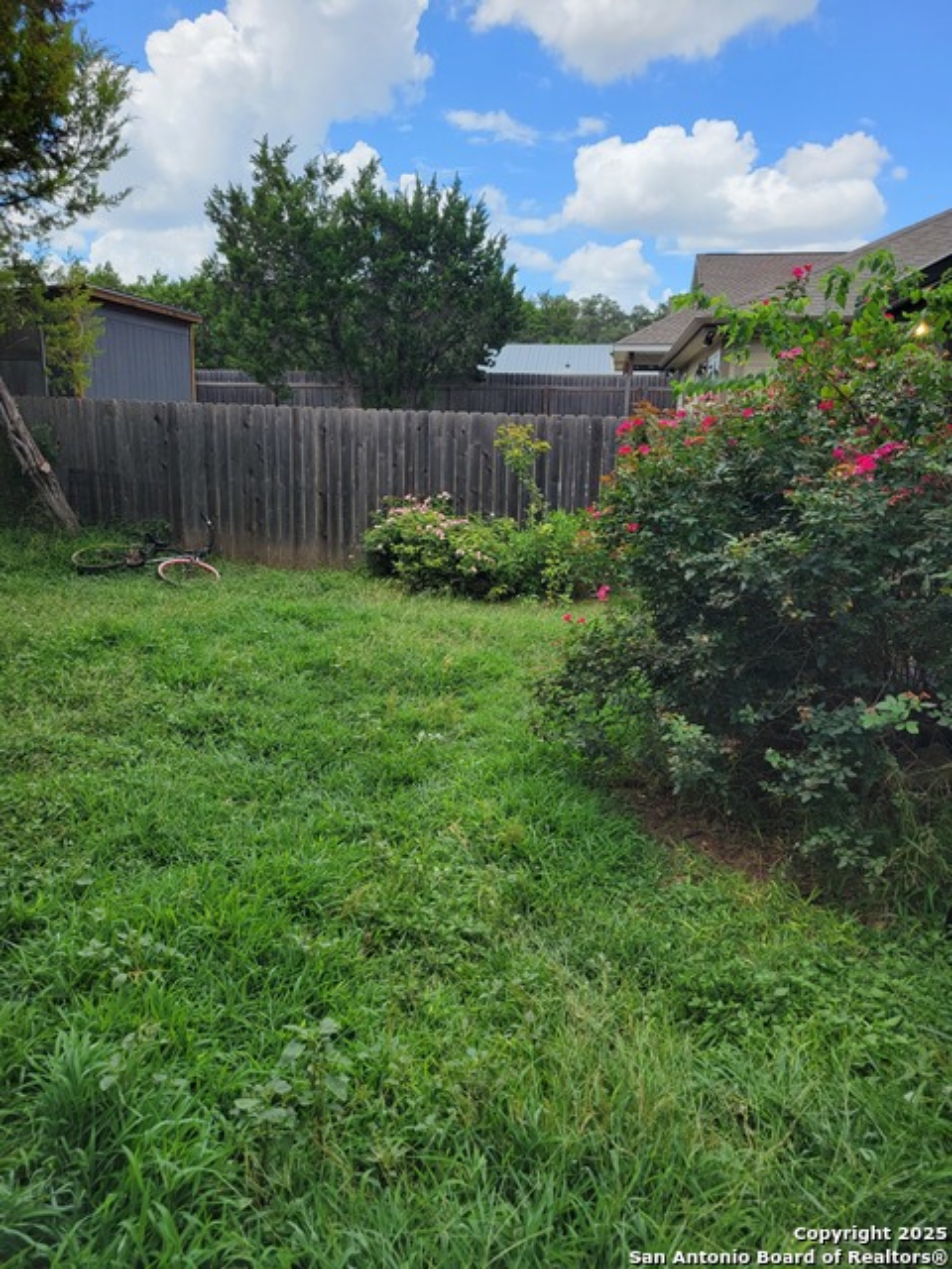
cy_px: 634
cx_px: 476
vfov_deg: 67.3
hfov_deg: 53.1
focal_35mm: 26
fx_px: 953
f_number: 1.8
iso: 40
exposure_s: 1/994
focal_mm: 5.4
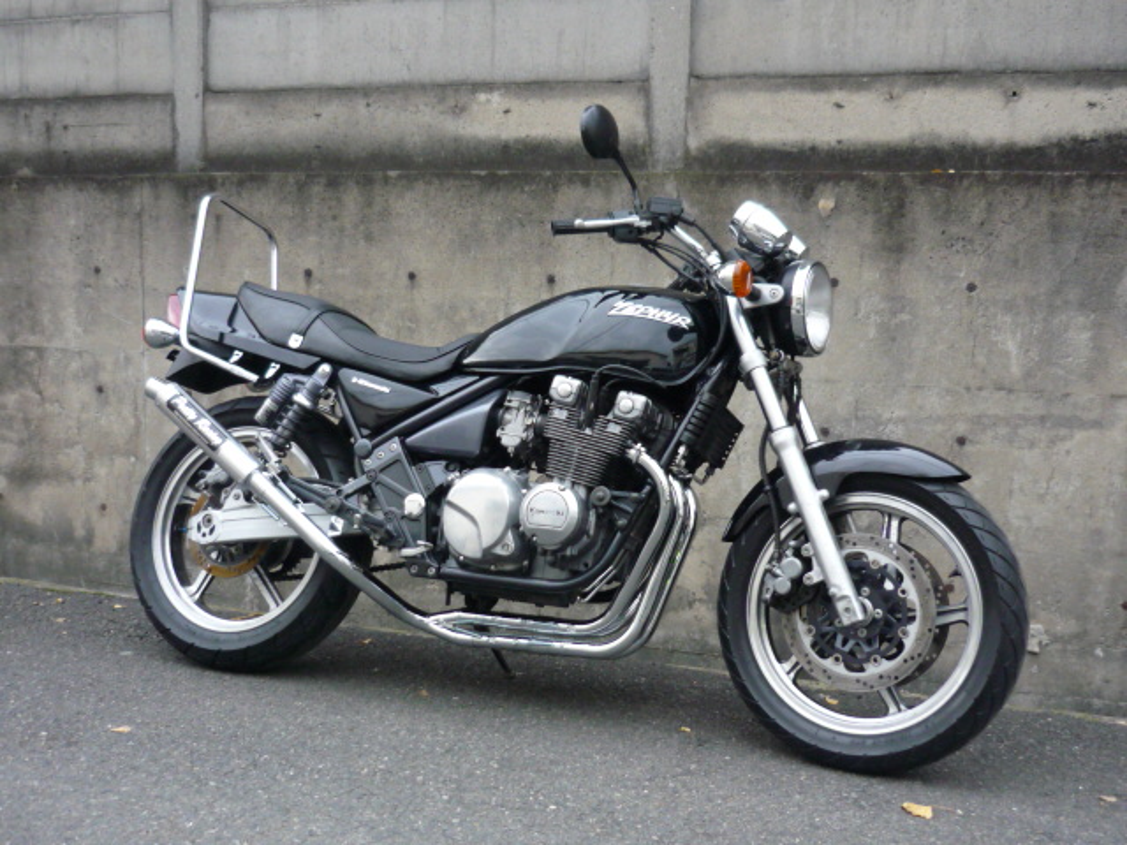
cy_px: 422
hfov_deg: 51.4
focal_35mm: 36
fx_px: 1172
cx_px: 564
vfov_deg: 39.7
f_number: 2.8
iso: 250
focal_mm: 5.5
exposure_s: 1/30
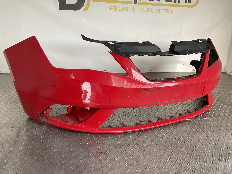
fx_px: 194
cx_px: 116
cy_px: 87
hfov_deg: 61.7
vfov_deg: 48.2
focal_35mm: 29
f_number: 1.8
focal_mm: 3
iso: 40
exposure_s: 1/100
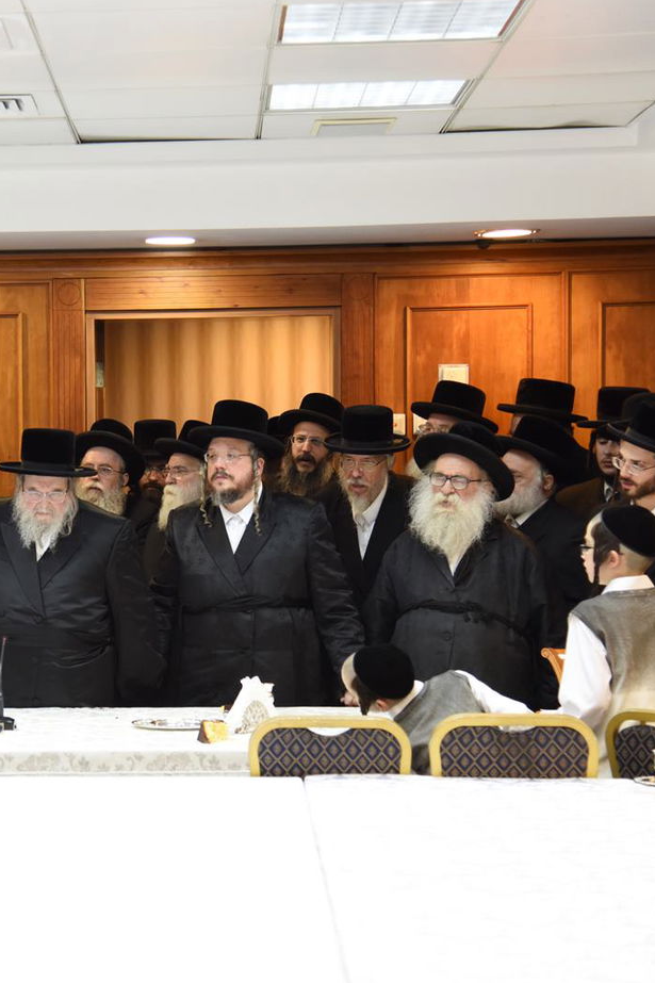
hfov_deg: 15.3
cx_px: 24
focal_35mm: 88
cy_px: 488
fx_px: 2402
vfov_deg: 23.1
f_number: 4
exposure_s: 1/100
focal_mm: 58
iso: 1600
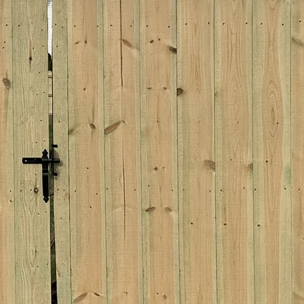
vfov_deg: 19.2
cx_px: -14
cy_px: 98
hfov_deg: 18.7
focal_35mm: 90
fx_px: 894
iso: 80
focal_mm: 6.86
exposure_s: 1/4016
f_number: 1.78
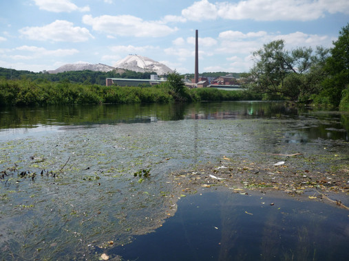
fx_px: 333
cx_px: 174
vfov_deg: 42.9
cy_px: 130
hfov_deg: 55.4
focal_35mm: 33
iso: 100
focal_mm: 5.5
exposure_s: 1/200
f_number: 8
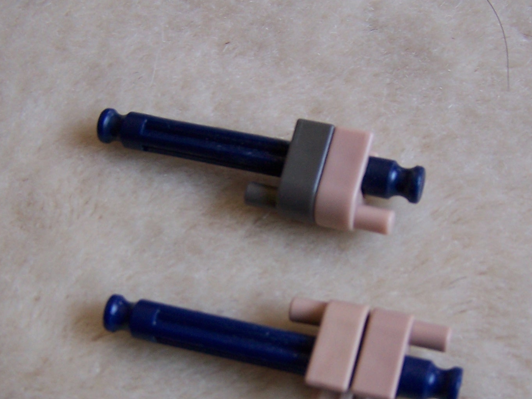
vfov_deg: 22.8
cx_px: 306
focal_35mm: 64
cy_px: 262
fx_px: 984
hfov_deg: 30.2
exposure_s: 1/30
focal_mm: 6.3
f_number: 2.8
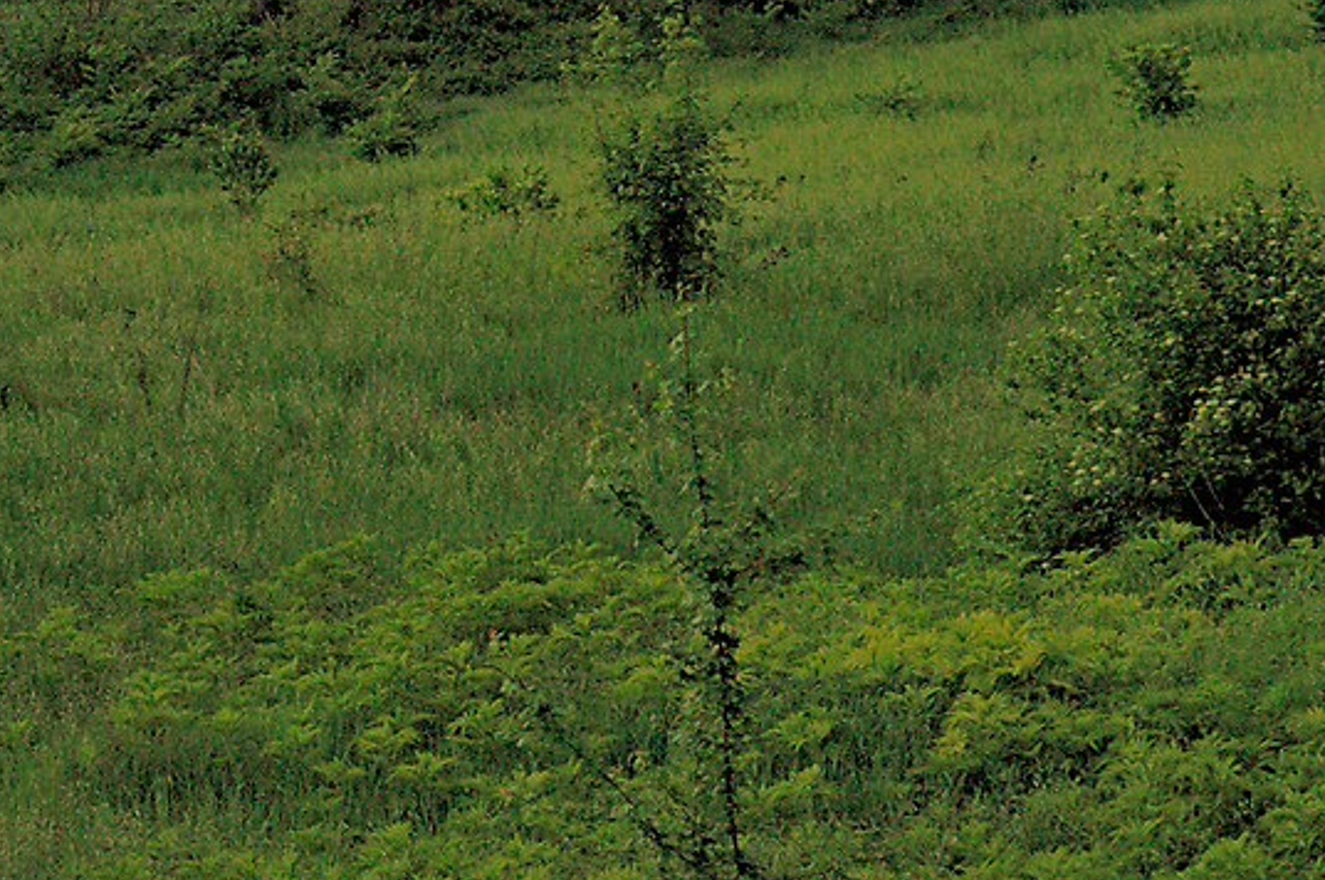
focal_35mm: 170
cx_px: -670
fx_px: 6249
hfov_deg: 11.6
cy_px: -969
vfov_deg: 7.7
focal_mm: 38
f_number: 5
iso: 200
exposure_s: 1/640
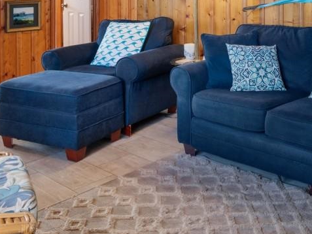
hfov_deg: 38.6
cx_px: 198
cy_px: -37
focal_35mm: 49
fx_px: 442
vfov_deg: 26.8
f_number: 4.5
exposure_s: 1/10
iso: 100
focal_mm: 10
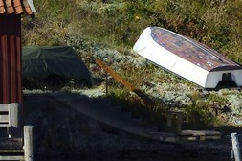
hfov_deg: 2.2
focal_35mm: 950
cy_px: -203
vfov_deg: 1.4
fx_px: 6378
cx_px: 238
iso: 200
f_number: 11
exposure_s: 1/320
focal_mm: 150
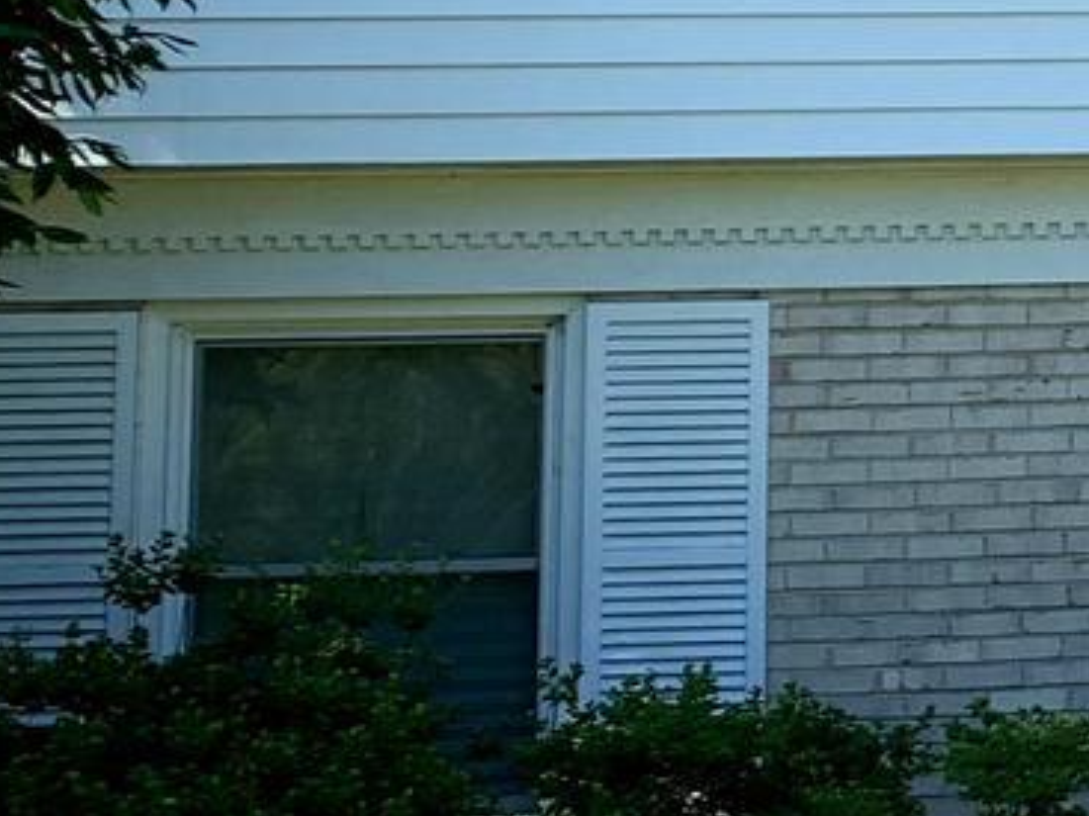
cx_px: 2288
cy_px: 15
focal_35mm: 145
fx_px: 4560
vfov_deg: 10.2
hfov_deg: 11.9
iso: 25
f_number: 1.8
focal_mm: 4.25
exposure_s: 1/945
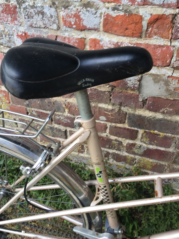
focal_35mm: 29
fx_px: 200
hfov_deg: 48.2
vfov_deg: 61.7
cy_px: 120
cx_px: 90
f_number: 2.2
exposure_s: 1/50
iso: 32
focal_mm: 4.15
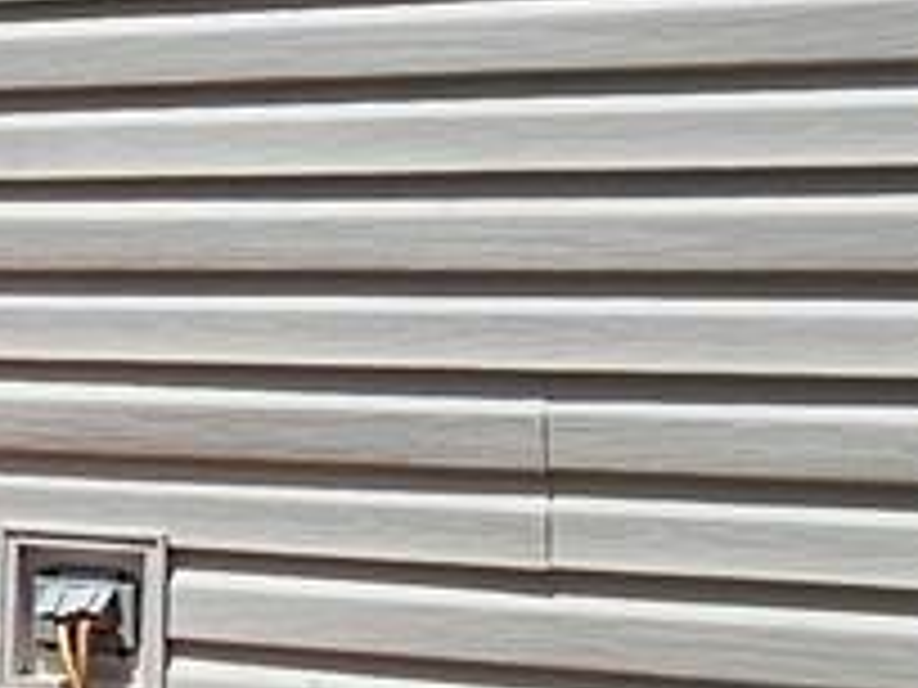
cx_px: -526
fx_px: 2705
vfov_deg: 14.5
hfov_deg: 17.1
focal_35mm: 102
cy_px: 238
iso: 50
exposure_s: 1/3160
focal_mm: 2.2
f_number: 2.2
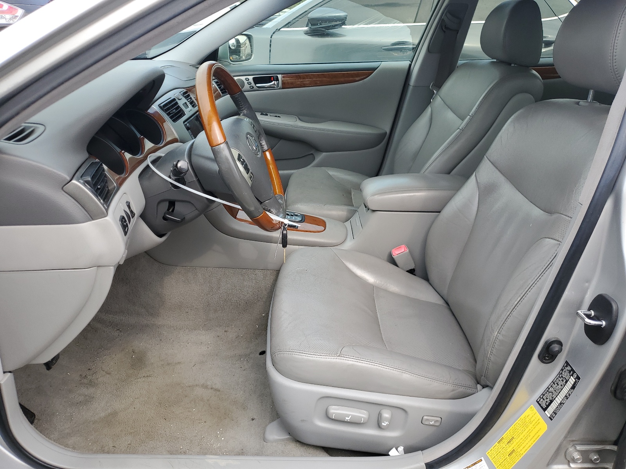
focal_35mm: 26
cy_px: 234
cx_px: 313
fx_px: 470
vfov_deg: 53.1
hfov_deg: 67.3
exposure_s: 1/417
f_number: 1.5
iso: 50
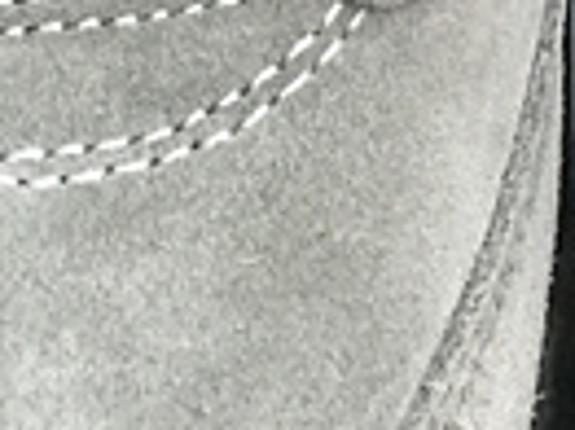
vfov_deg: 4.6
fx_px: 5360
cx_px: 803
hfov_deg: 6.1
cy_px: 226
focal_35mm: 323
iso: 160
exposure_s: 1/50
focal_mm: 6.6
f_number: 2.8
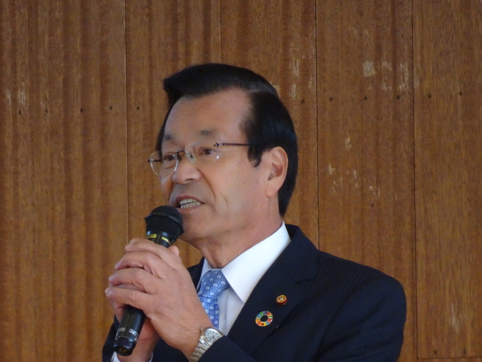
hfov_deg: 2.1
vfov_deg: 1.6
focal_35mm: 925
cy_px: 223
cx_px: 198
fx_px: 12883
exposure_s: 1/200
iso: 800
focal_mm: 123
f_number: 6.4
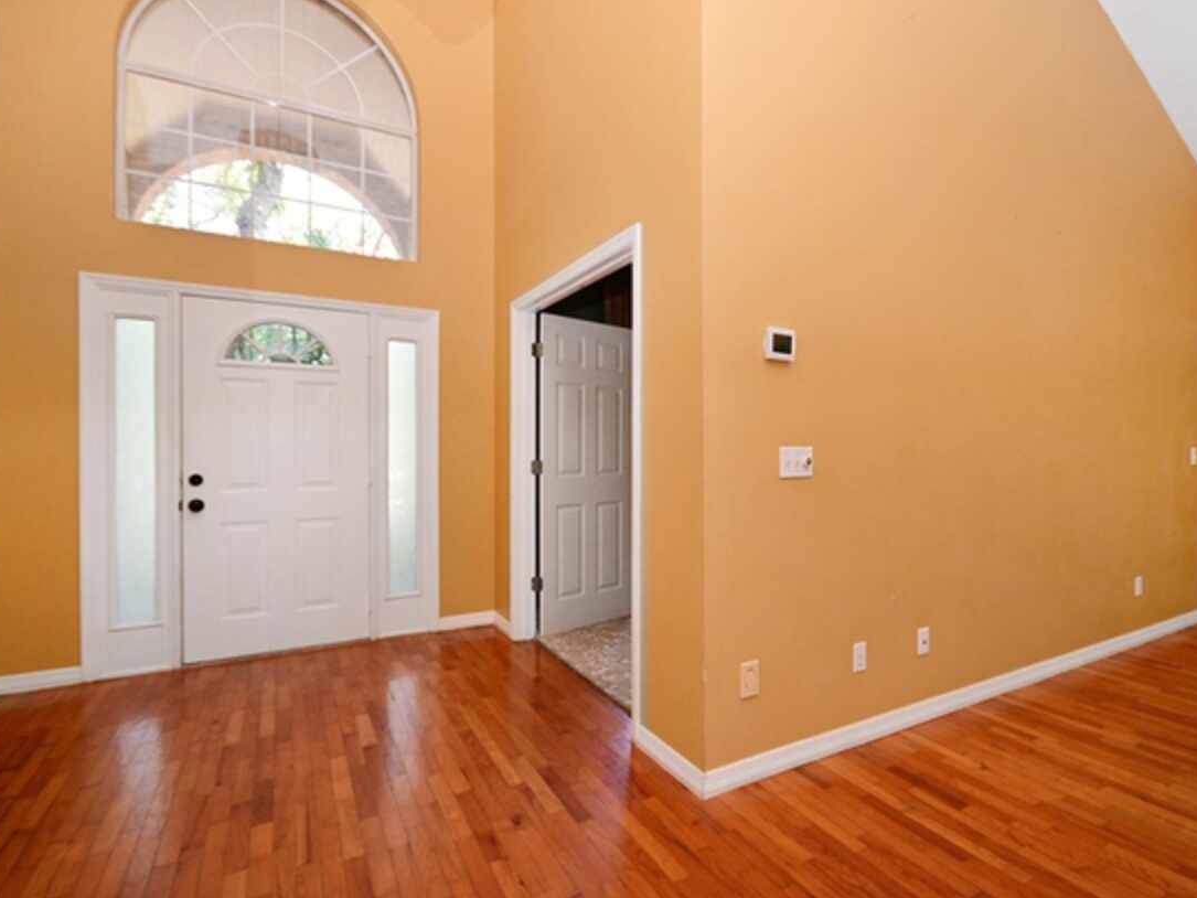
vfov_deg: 74.7
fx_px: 588
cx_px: 691
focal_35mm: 17
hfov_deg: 90.3
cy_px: 451
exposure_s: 1/60
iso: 400
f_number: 5.6
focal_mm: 10
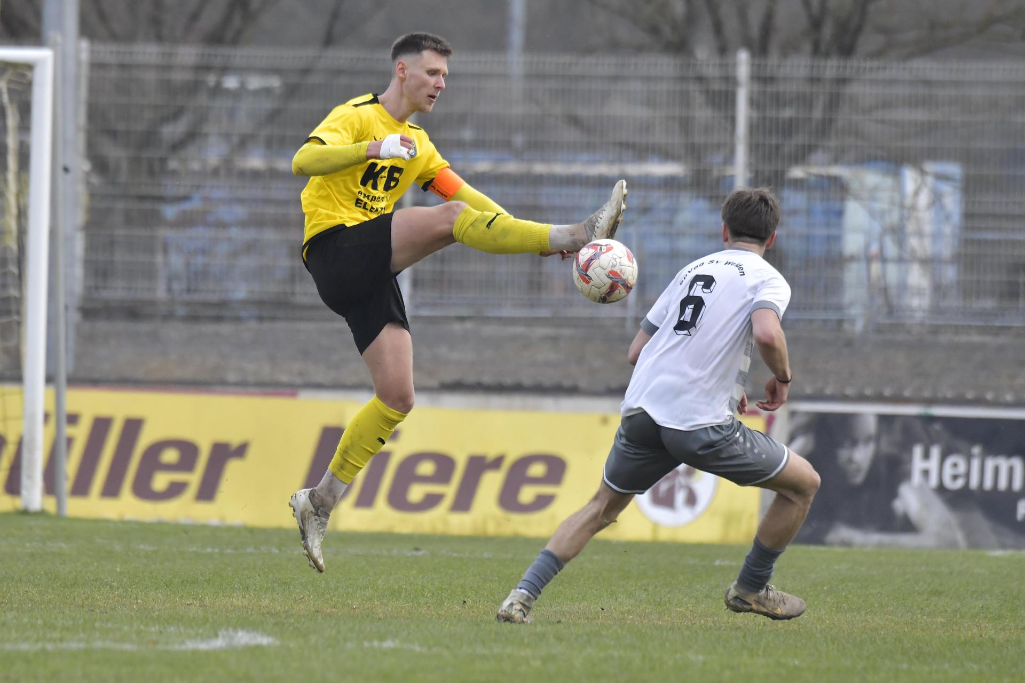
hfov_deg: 3.4
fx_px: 17082
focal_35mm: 600
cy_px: 342
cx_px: 512
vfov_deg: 2.3
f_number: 7.1
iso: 1600
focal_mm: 400
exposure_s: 1/3200
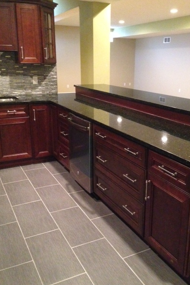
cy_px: 146
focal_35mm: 37
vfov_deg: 51.9
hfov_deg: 35.9
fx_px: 293
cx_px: 110
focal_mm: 4.12
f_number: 2.4
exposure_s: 1/15
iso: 800
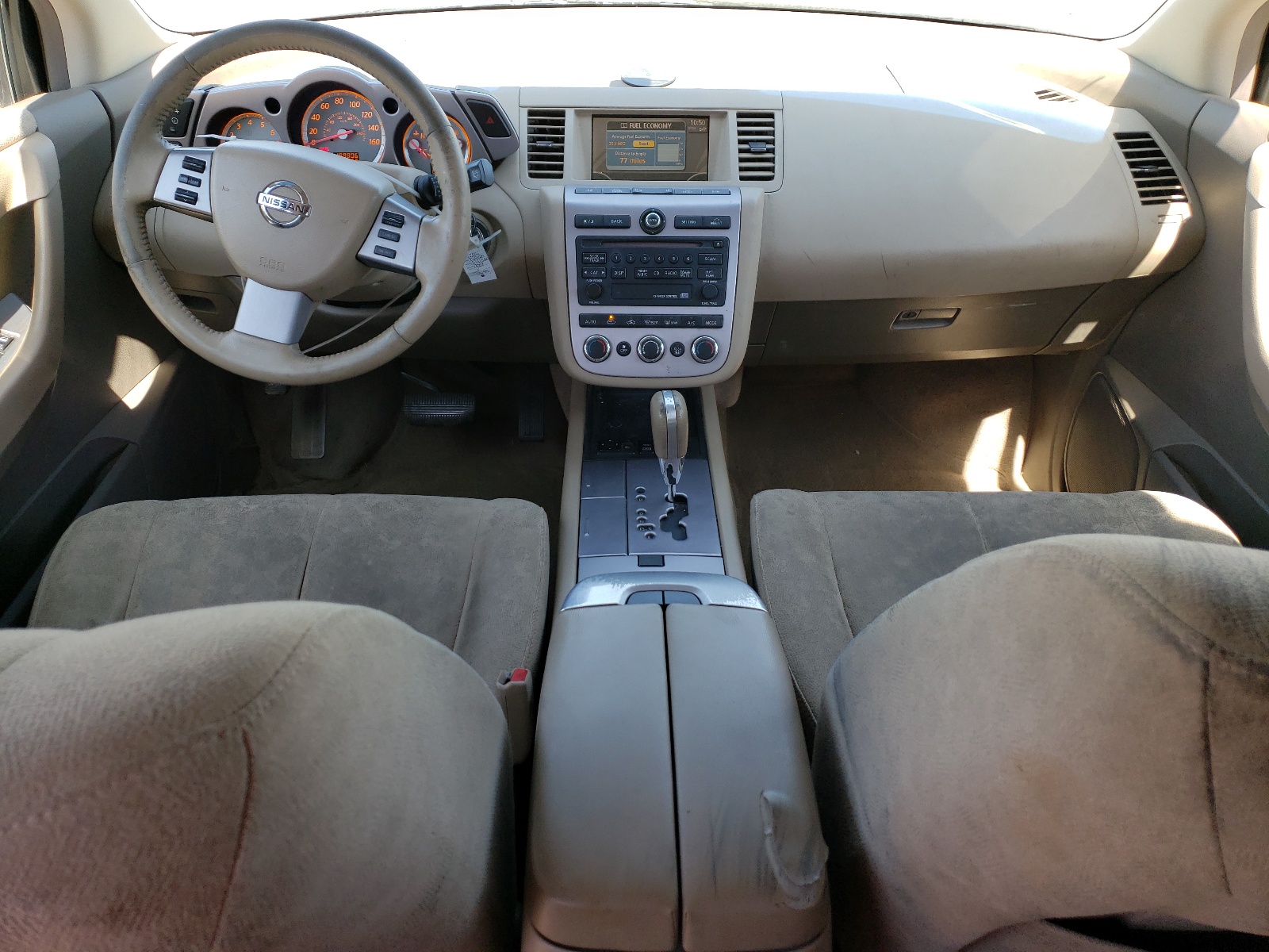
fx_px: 953
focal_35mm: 26
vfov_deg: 53.1
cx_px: 634
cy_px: 476
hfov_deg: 67.3
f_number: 1.5
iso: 50
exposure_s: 1/250
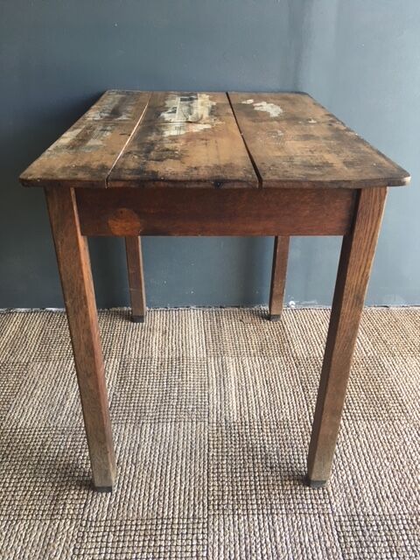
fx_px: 469
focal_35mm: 29
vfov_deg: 61.7
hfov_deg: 48.2
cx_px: 210
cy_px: 280
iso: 50
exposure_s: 1/33
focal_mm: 4.15
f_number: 2.2
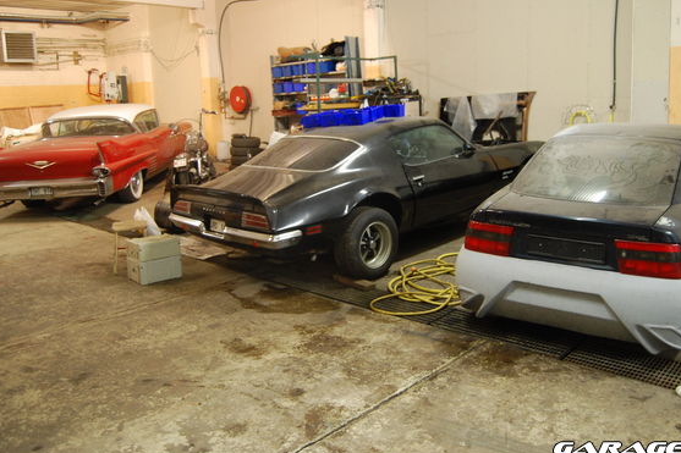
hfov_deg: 60.2
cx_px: 372
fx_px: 586
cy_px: 200
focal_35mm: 31
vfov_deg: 42.2
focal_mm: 18
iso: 800
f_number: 3.5
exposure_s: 1/10
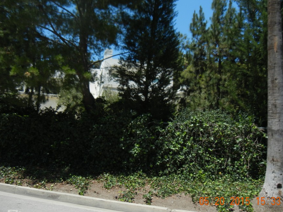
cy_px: 103
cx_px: 136
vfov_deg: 40.7
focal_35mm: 35
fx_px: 286
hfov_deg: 52.6
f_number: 7
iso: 160
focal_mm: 5.4
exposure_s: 1/349
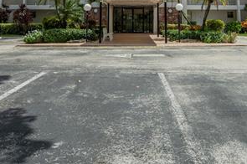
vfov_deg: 31.4
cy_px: -12
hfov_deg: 50.7
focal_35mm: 38
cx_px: 134
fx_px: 260
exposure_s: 1/250
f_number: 11
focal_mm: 14
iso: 200
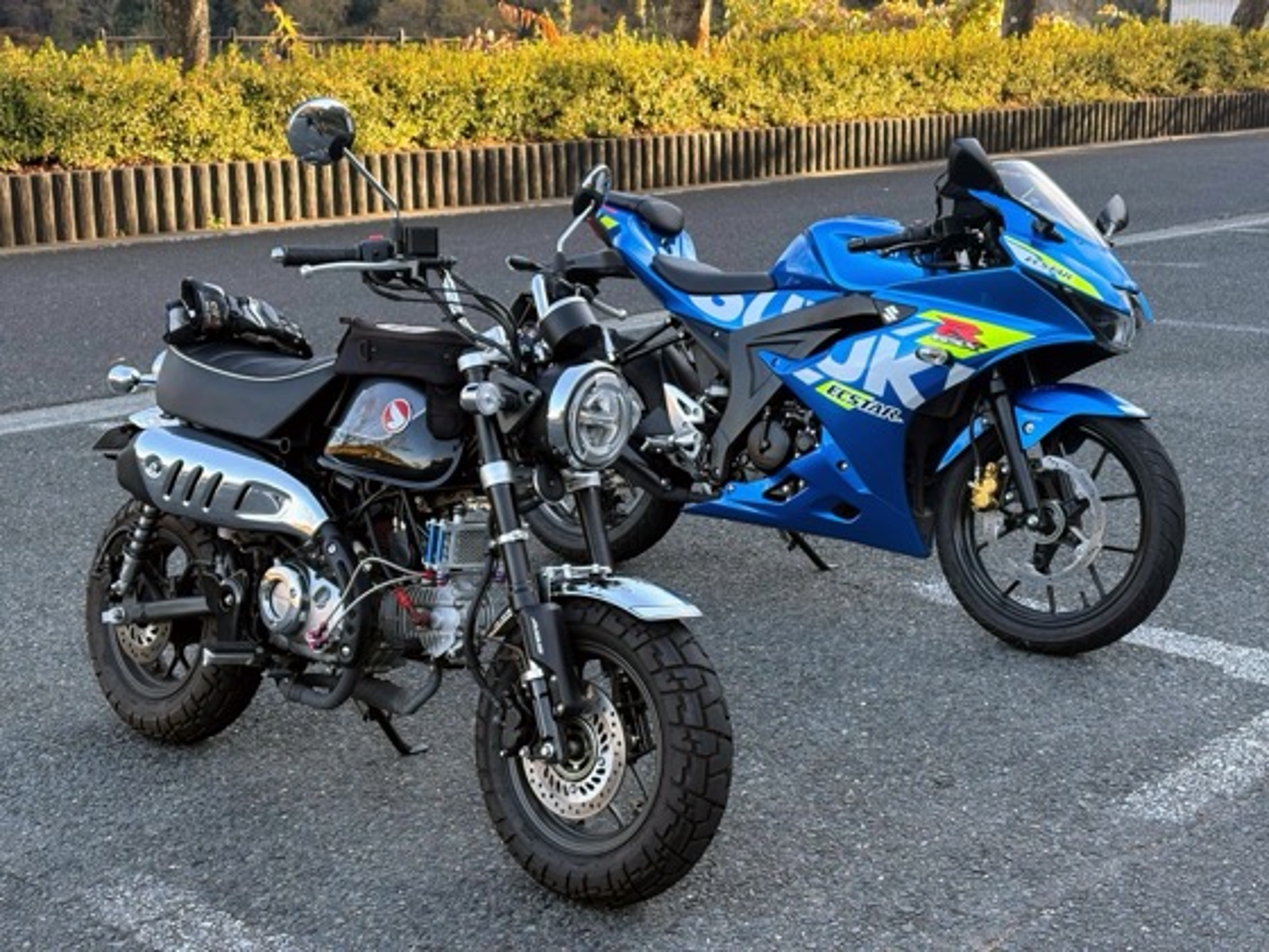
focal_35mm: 52
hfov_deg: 36.8
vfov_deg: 28.0
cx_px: 634
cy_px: 476
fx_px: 1906
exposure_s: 1/231
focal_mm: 5.96
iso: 50
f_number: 1.6
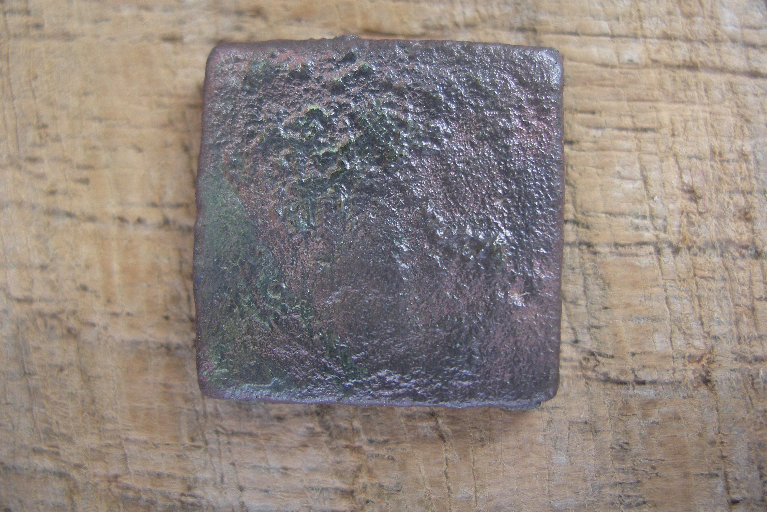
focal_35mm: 39
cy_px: 243
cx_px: 388
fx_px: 831
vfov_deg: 34.2
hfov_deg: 49.5
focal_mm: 7.8
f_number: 2.8
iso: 100
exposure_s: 1/40
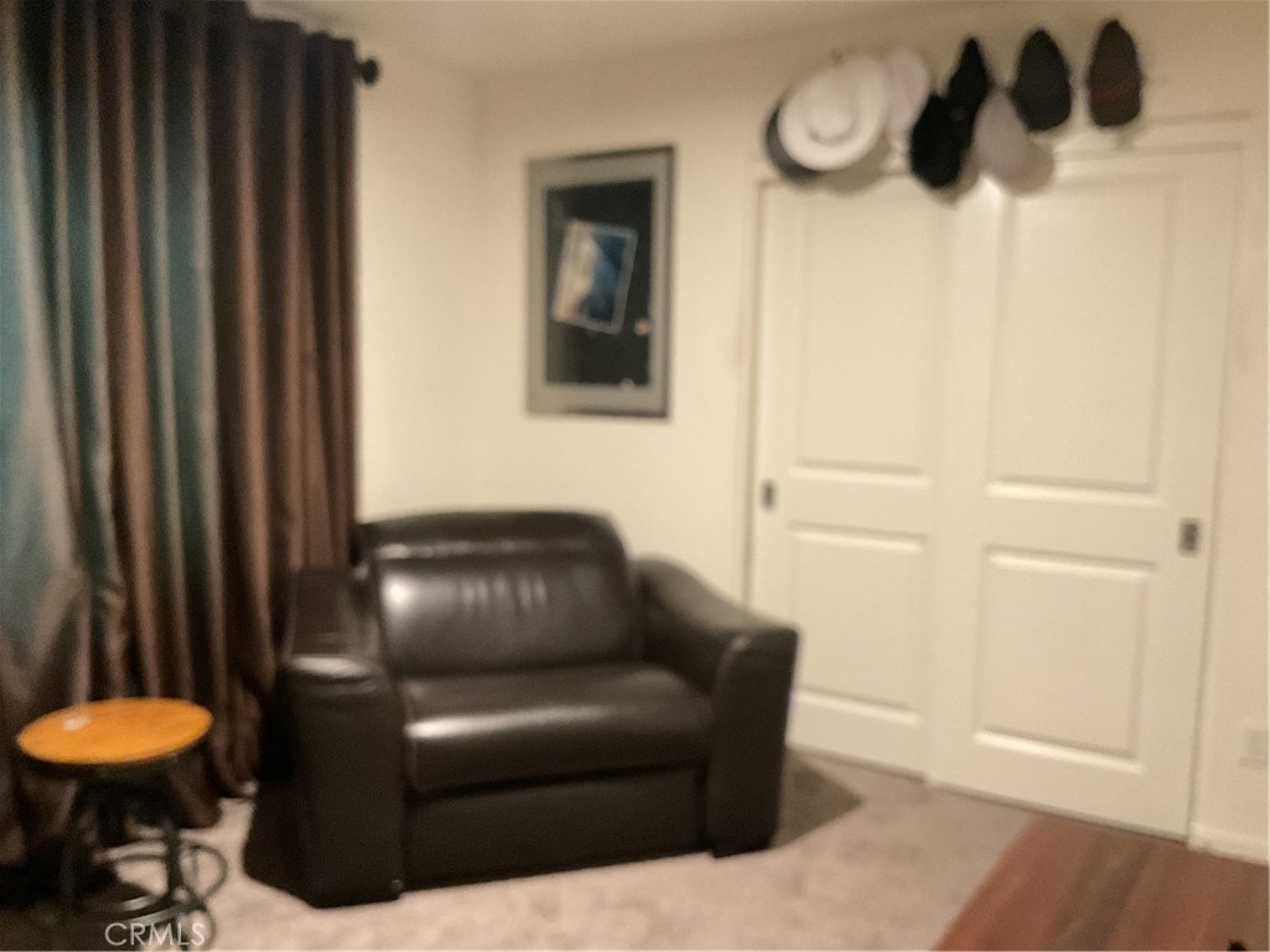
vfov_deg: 48.2
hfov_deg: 61.7
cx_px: 635
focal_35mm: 29
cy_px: 476
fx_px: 1064
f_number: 1.8
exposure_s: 1/24
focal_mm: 3
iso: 500
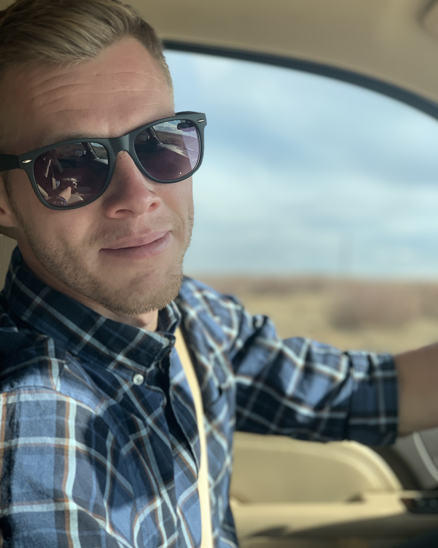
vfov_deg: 34.1
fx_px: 891
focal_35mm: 55
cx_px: 218
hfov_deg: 27.6
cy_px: 289
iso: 16
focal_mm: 6
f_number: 2.4
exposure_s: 1/122
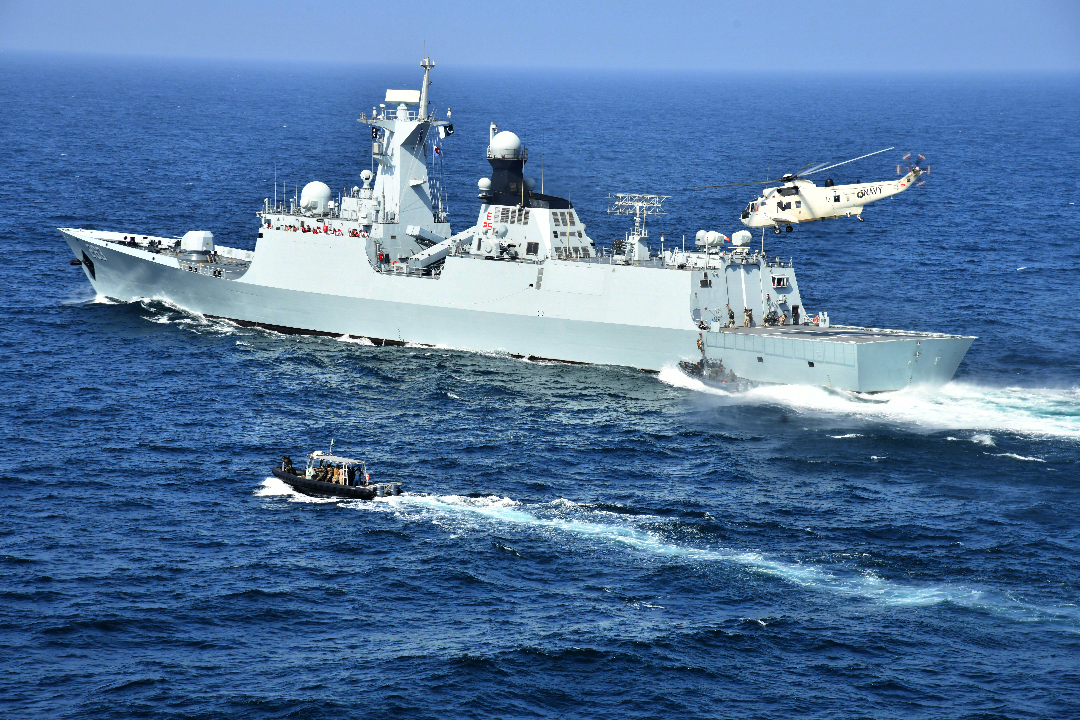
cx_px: 540
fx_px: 3600
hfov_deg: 17.1
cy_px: 360
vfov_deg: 11.4
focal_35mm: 120
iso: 200
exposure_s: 1/250
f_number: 9
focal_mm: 120
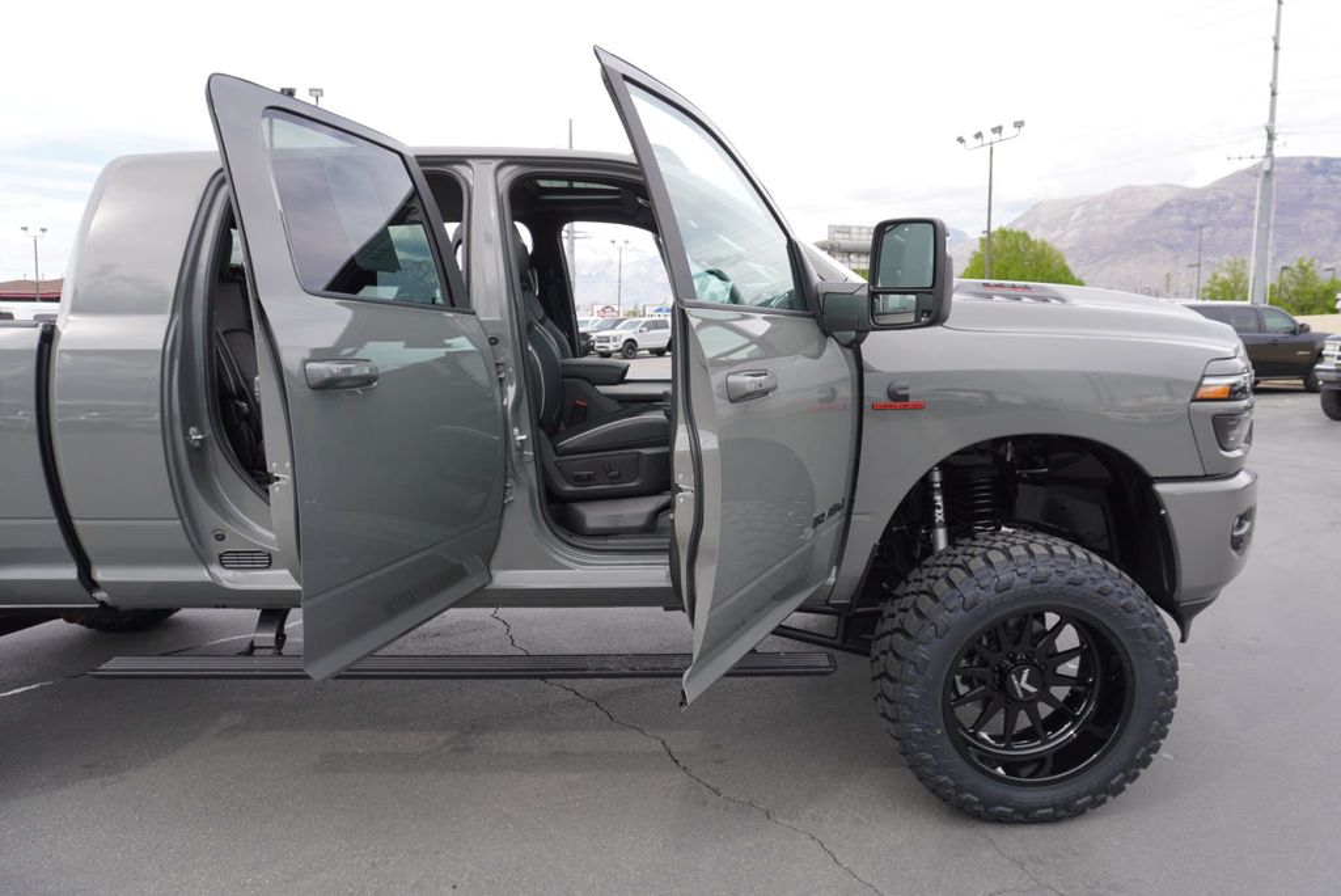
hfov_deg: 73.7
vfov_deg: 53.2
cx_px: 670
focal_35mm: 24
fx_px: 894
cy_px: 448
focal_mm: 16
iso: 100
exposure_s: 1/125
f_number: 5.6
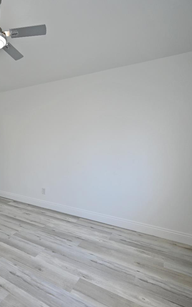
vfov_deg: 79.6
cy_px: 156
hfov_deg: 50.0
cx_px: 26
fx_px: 184
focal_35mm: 22
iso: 200
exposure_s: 1/60
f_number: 4
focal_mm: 14
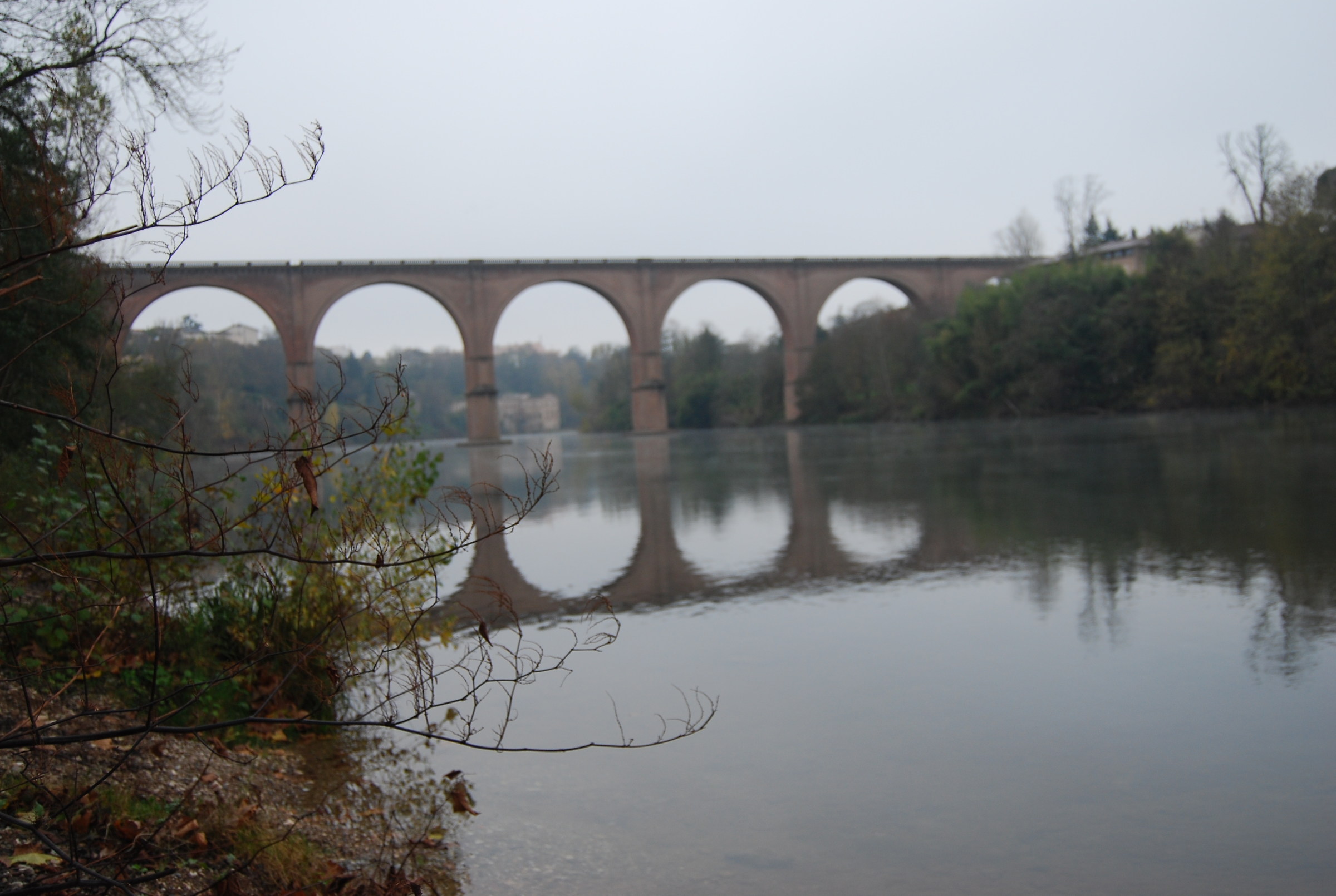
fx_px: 1450
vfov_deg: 34.4
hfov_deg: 49.5
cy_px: 448
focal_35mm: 39
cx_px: 668
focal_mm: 26
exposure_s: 1/125
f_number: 4
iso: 200
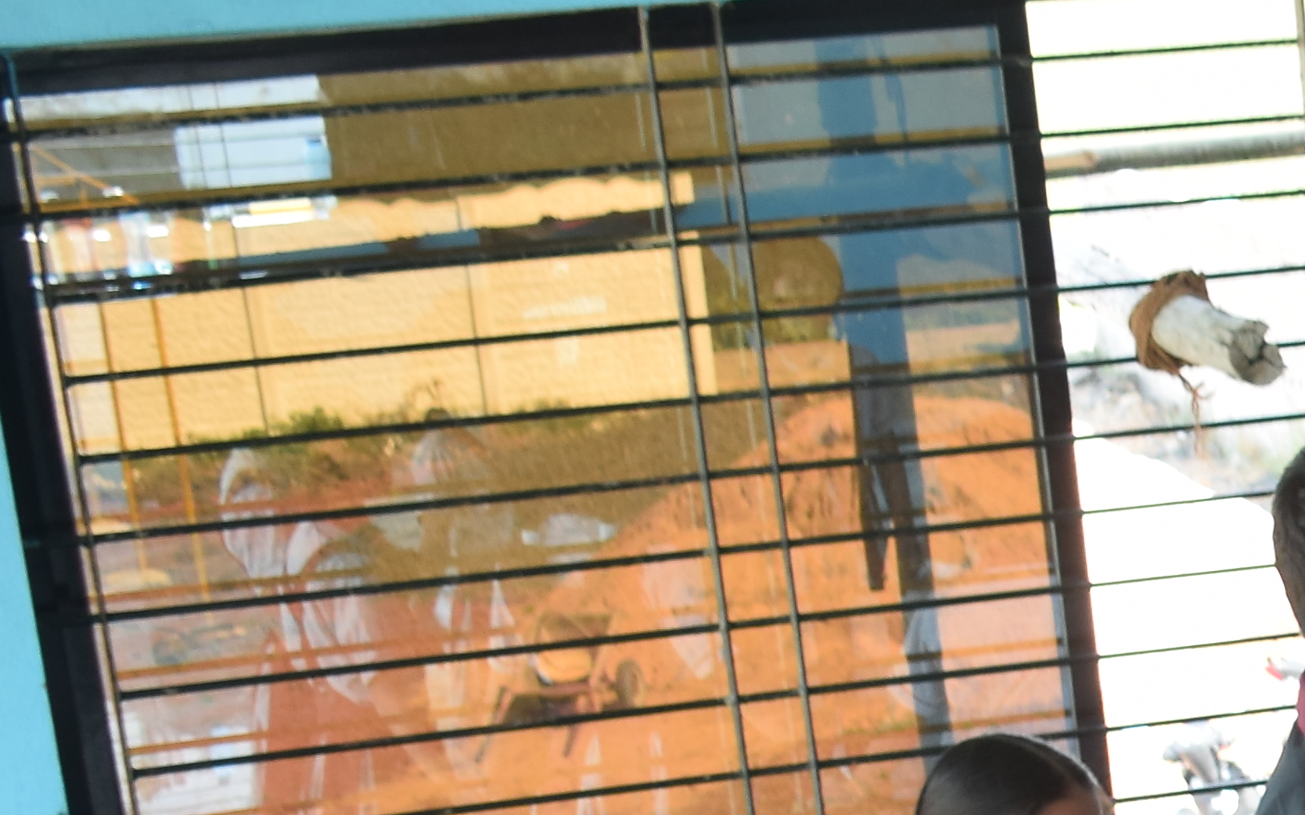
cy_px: 1283
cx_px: 2326
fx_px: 5085
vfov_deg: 8.9
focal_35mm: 143
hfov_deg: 13.2
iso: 320
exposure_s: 1/100
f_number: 4
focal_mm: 26
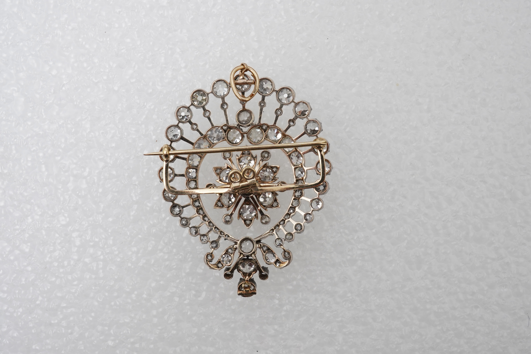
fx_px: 664
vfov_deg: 29.9
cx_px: 266
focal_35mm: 45
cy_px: 177
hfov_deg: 43.6
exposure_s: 1/125
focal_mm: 30
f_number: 22
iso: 640
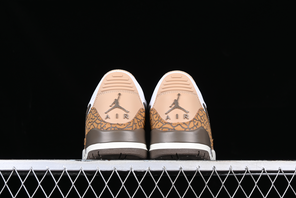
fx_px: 617
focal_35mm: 75
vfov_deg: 18.2
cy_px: 99
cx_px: 148
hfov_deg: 27.0
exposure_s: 1/80
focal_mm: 50
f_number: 7.1
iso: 160
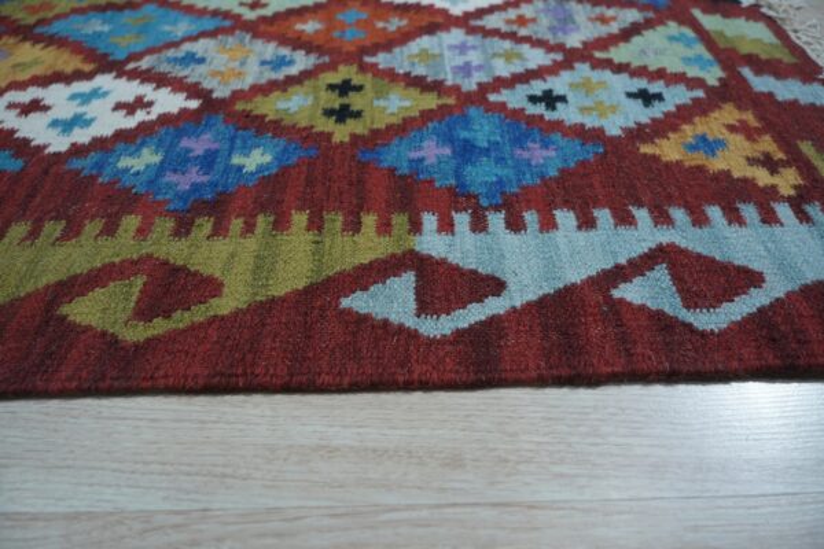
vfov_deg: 53.1
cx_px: 412
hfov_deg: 73.7
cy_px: 274
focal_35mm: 24
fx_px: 549
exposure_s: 1/160
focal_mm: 24
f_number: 4
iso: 320
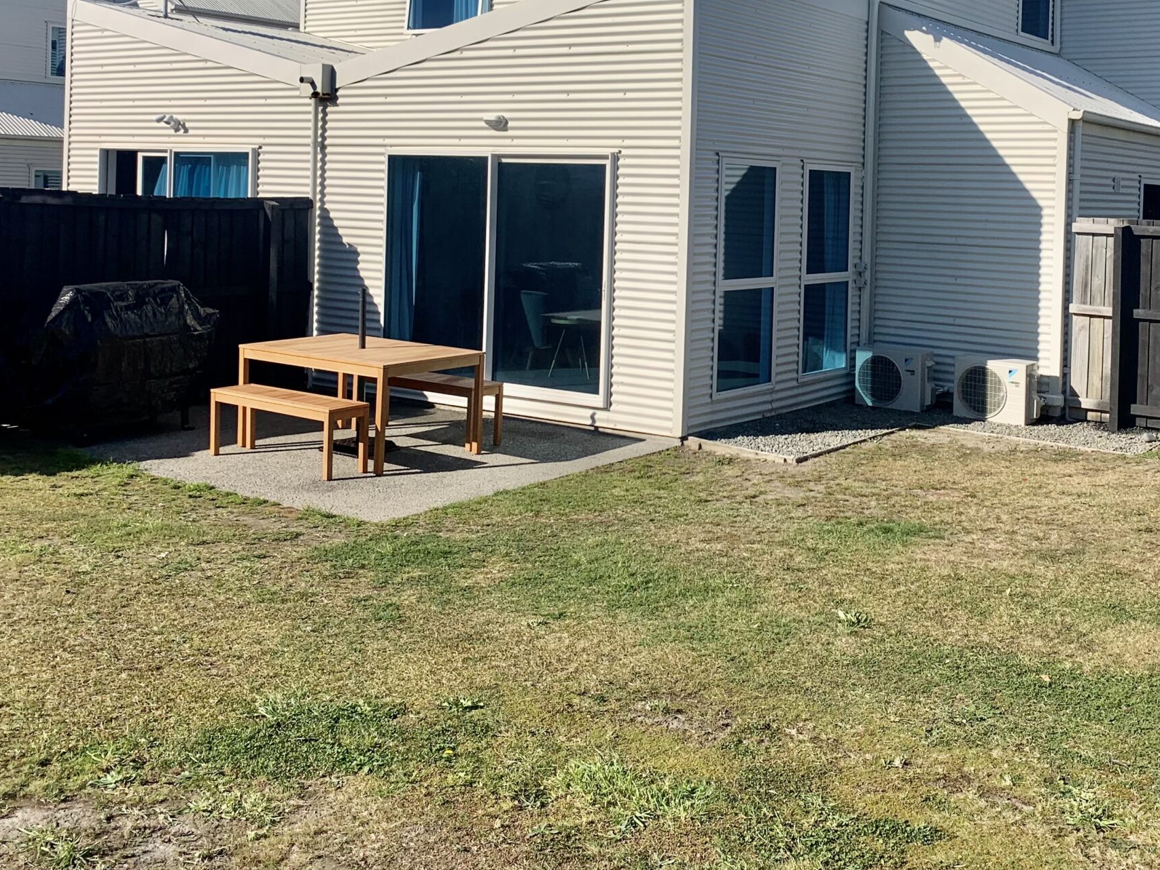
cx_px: 748
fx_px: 1307
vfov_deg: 36.0
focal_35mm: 39
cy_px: 225
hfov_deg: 47.3
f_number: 1.8
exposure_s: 1/3185
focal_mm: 4.25
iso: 25
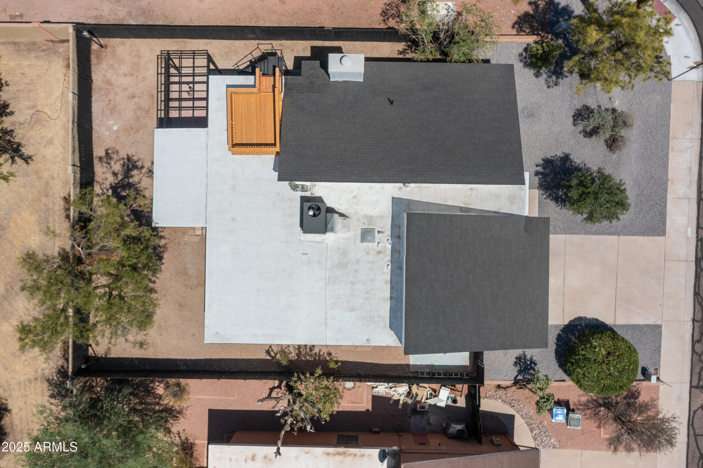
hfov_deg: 65.5
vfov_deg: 46.4
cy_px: 234
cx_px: 352
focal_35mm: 28
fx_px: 547
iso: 100
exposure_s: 1/200
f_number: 4.5
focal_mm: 10.26
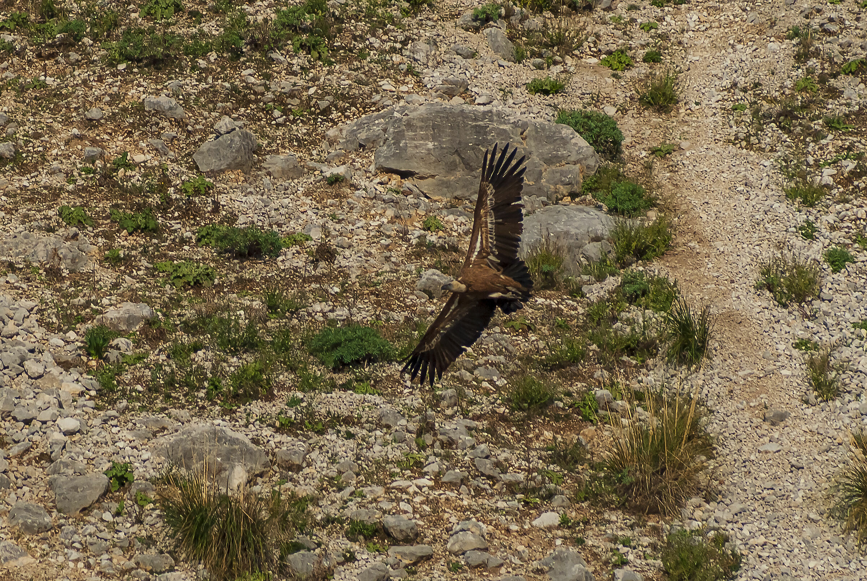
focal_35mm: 375
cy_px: 290
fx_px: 9043
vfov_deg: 3.7
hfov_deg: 5.5
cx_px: 434
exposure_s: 1/1250
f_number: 9
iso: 200
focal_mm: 250
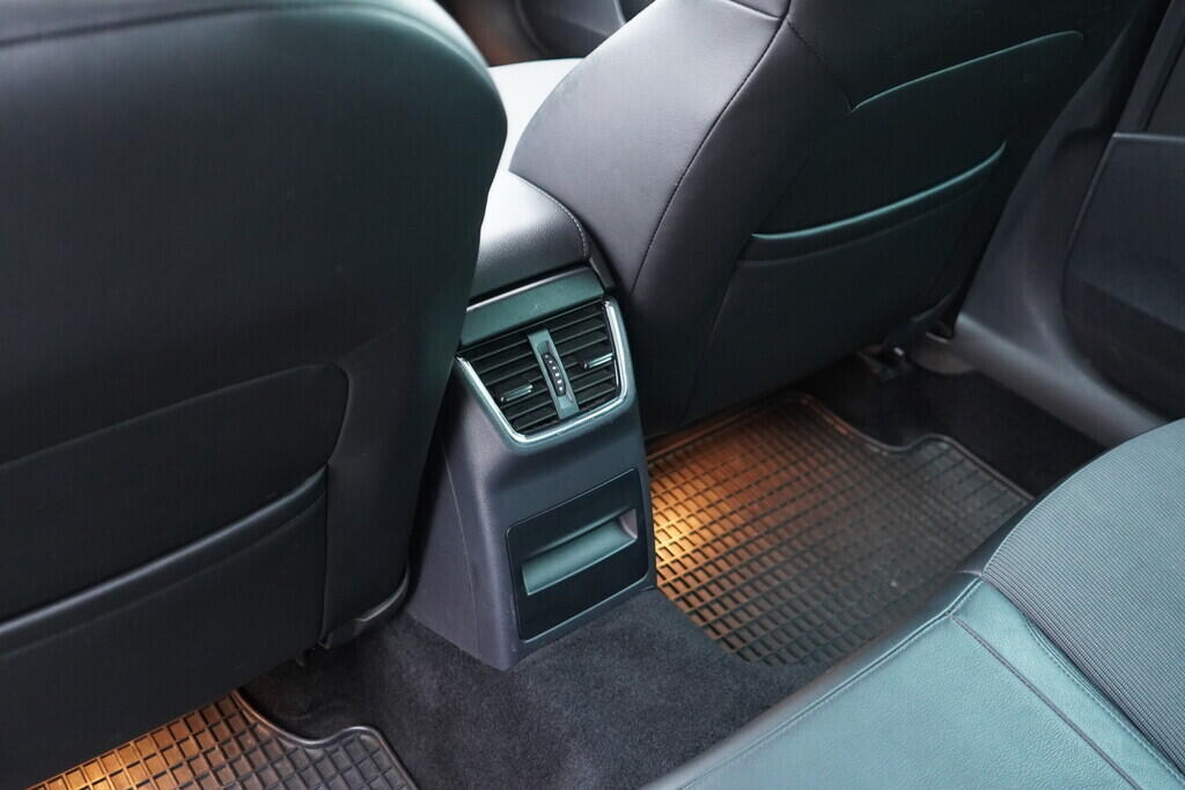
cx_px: 592
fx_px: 1185
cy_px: 395
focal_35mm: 36
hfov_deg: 53.1
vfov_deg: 36.9
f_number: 2.8
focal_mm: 24
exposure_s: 1/40
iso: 1600
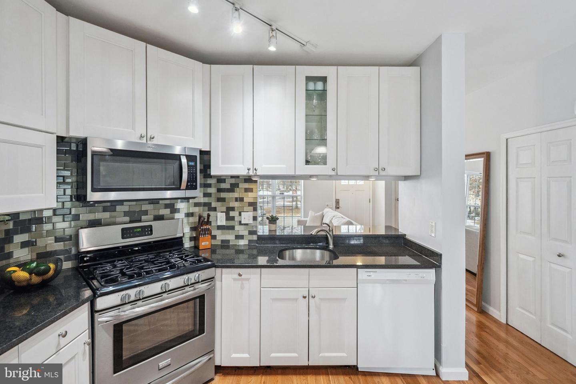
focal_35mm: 15
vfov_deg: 77.3
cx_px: 288
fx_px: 240
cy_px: 192
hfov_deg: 100.4
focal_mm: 10
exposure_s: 1/60
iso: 400
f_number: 8
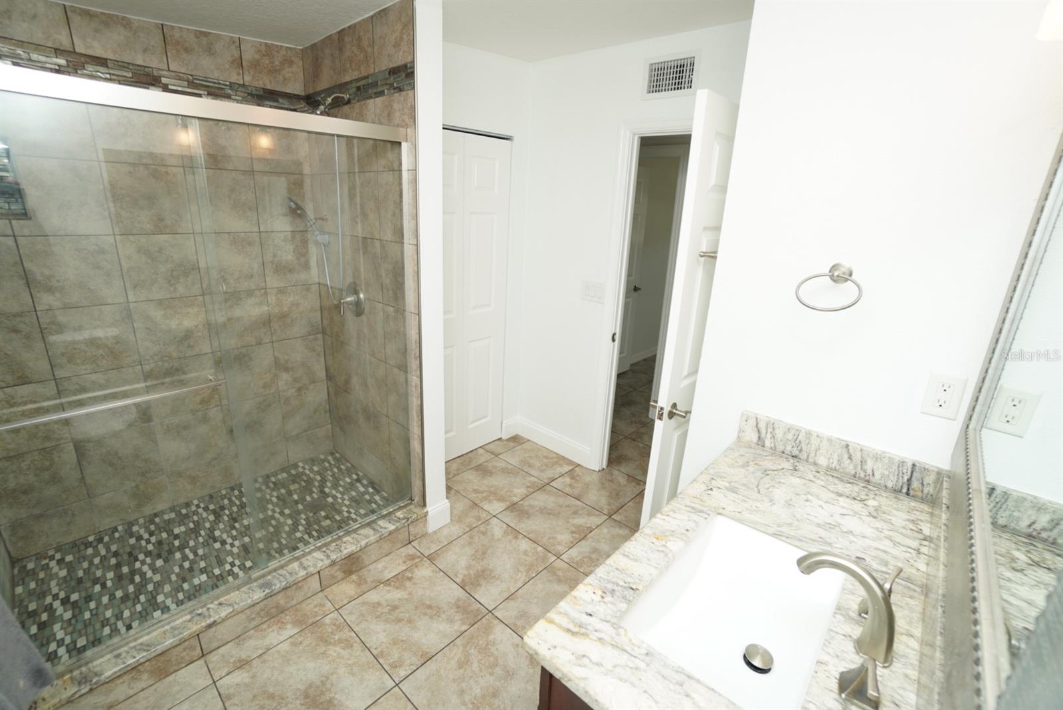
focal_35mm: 15
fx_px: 443
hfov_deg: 100.4
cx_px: 532
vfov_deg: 77.4
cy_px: 355
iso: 125
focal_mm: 10
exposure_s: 1/60
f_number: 4
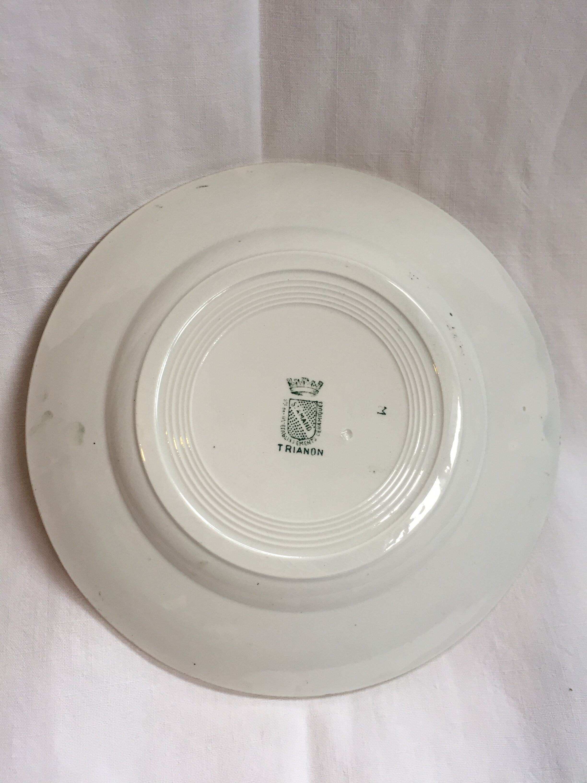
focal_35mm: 29
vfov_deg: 61.7
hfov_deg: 48.2
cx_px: 294
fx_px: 656
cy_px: 392
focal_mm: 4.15
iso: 40
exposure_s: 1/33
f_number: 2.2
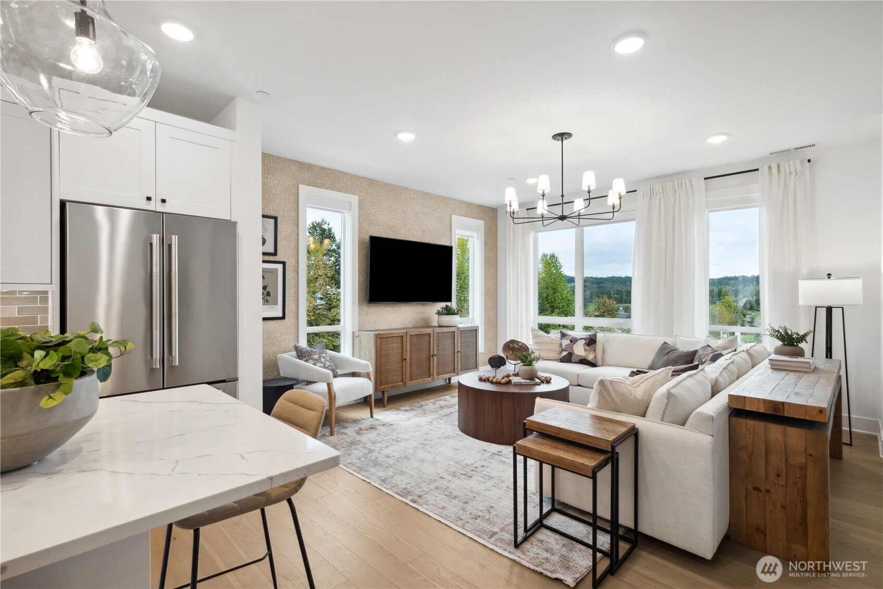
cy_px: 294
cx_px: 442
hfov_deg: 96.7
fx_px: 392
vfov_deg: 73.7
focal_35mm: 16
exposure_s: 1/9
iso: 200
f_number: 8
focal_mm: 10.5
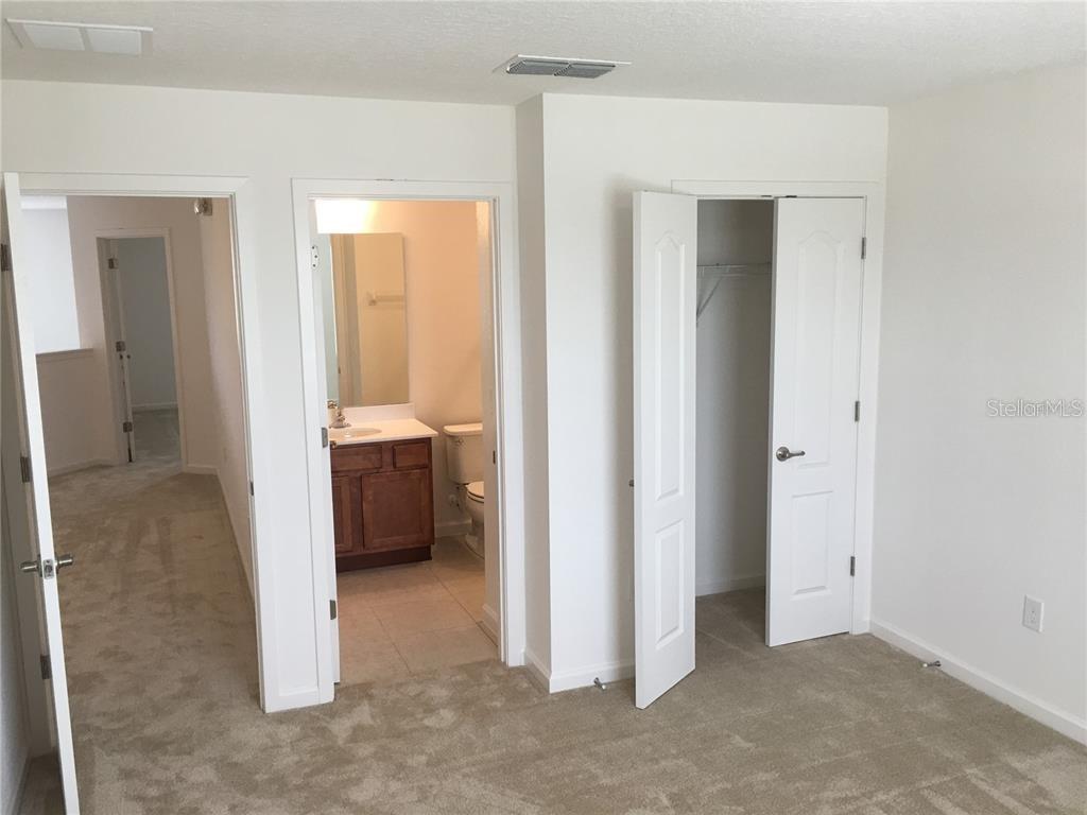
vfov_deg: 48.2
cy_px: 408
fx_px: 911
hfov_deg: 61.7
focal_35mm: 29
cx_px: 544
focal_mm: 4.15
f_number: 2.2
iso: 32
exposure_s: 1/40
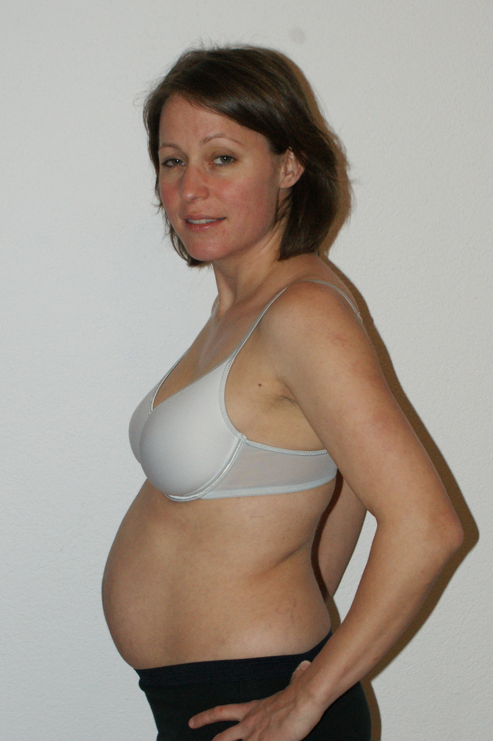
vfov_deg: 26.4
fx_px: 1578
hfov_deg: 17.8
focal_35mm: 77
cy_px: 421
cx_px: 266
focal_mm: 35
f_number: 5.6
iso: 400
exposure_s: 1/60
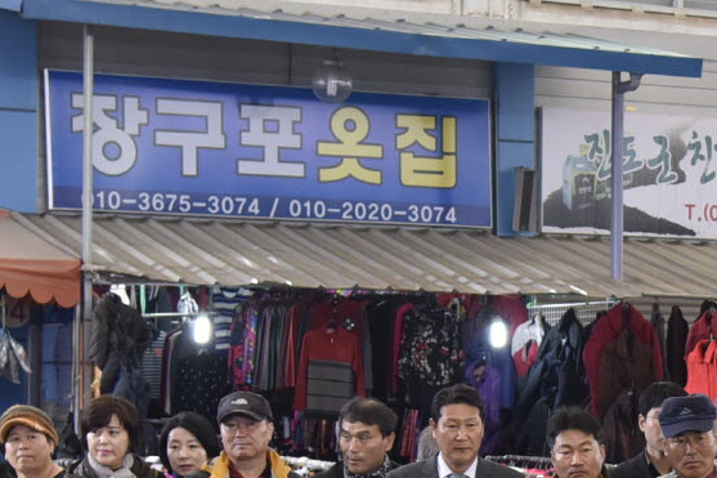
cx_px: 785
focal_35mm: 138
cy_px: 540
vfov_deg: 9.8
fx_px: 2748
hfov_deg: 14.5
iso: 1000
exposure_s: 1/160
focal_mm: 32
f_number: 4
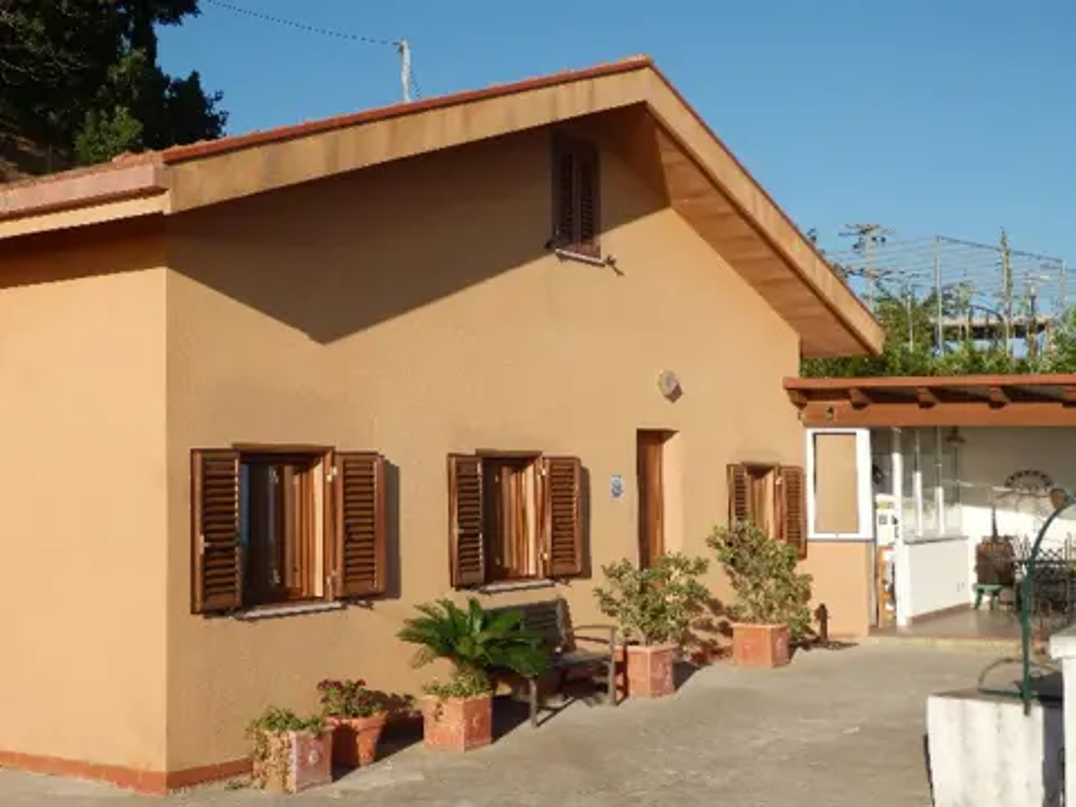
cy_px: 404
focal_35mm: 45
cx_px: 538
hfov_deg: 42.1
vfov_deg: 32.2
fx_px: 1399
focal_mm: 8
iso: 80
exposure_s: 1/800
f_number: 3.8
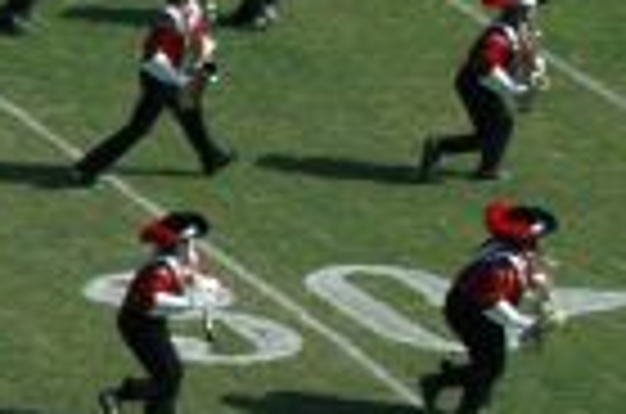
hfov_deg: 4.8
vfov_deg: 3.4
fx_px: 6888
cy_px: -108
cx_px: -1572
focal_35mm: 397
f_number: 9
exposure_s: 1/320
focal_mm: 36
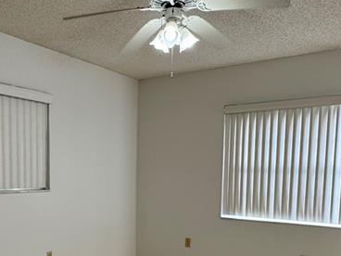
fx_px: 384
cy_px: 211
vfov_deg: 35.4
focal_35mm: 39
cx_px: 141
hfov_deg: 47.7
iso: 64
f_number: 2.2
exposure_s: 1/120
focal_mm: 2.22
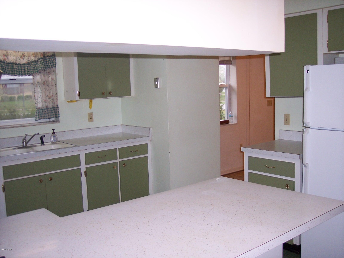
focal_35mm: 39
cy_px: 129
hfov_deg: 47.9
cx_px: 172
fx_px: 388
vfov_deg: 36.8
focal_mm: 8
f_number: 2.8
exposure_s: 1/60
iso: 140
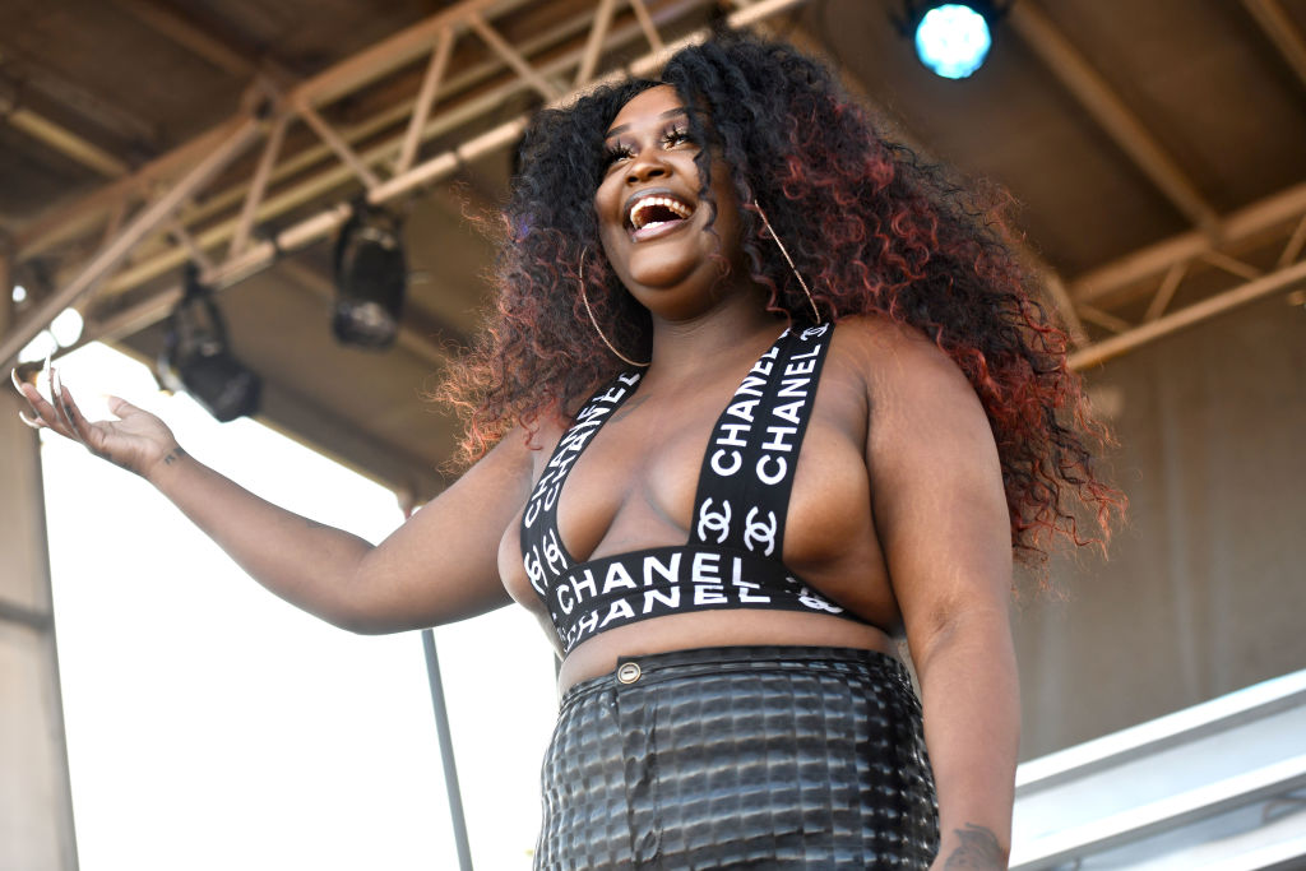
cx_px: 653
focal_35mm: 70
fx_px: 2540
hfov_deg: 28.8
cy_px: 436
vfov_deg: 19.5
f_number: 5
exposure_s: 1/500
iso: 400
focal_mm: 70
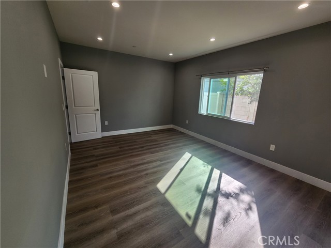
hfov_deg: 106.2
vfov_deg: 89.9
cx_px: 166
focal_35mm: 13
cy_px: 124
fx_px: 124
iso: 50
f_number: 2.2
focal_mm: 2.2
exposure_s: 1/144
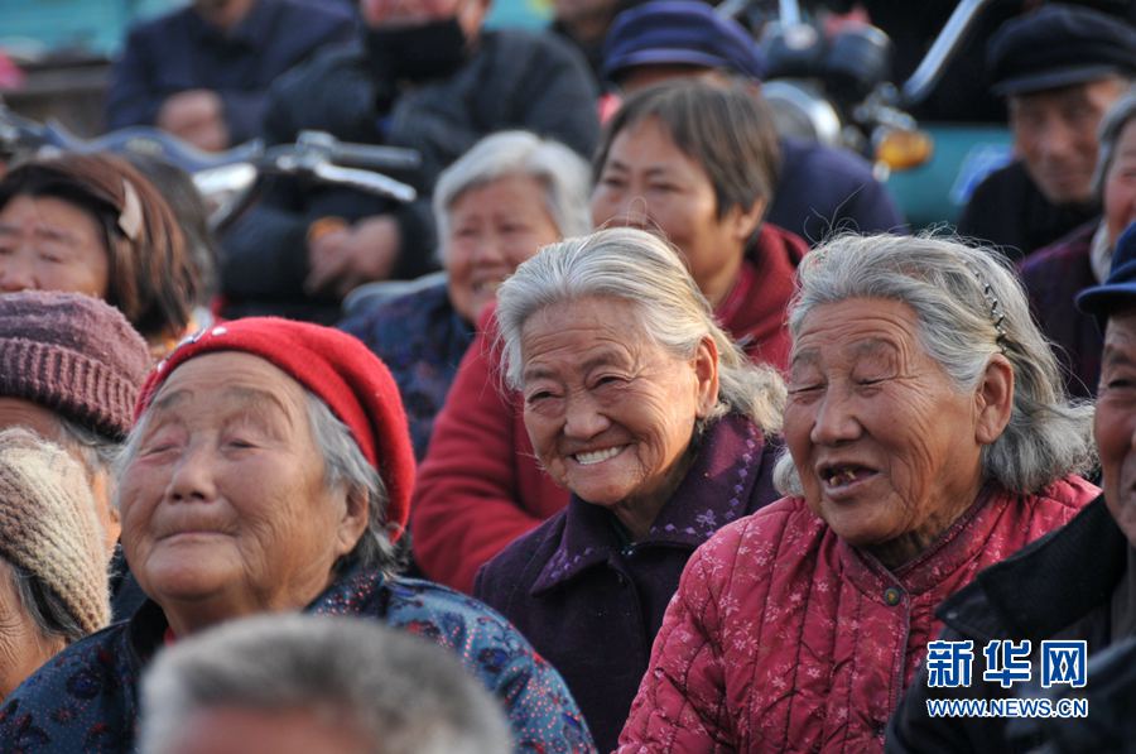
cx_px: 568
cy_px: 377
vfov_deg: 4.6
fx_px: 9451
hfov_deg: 6.9
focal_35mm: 300
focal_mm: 200
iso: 250
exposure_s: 1/160
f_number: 5.6
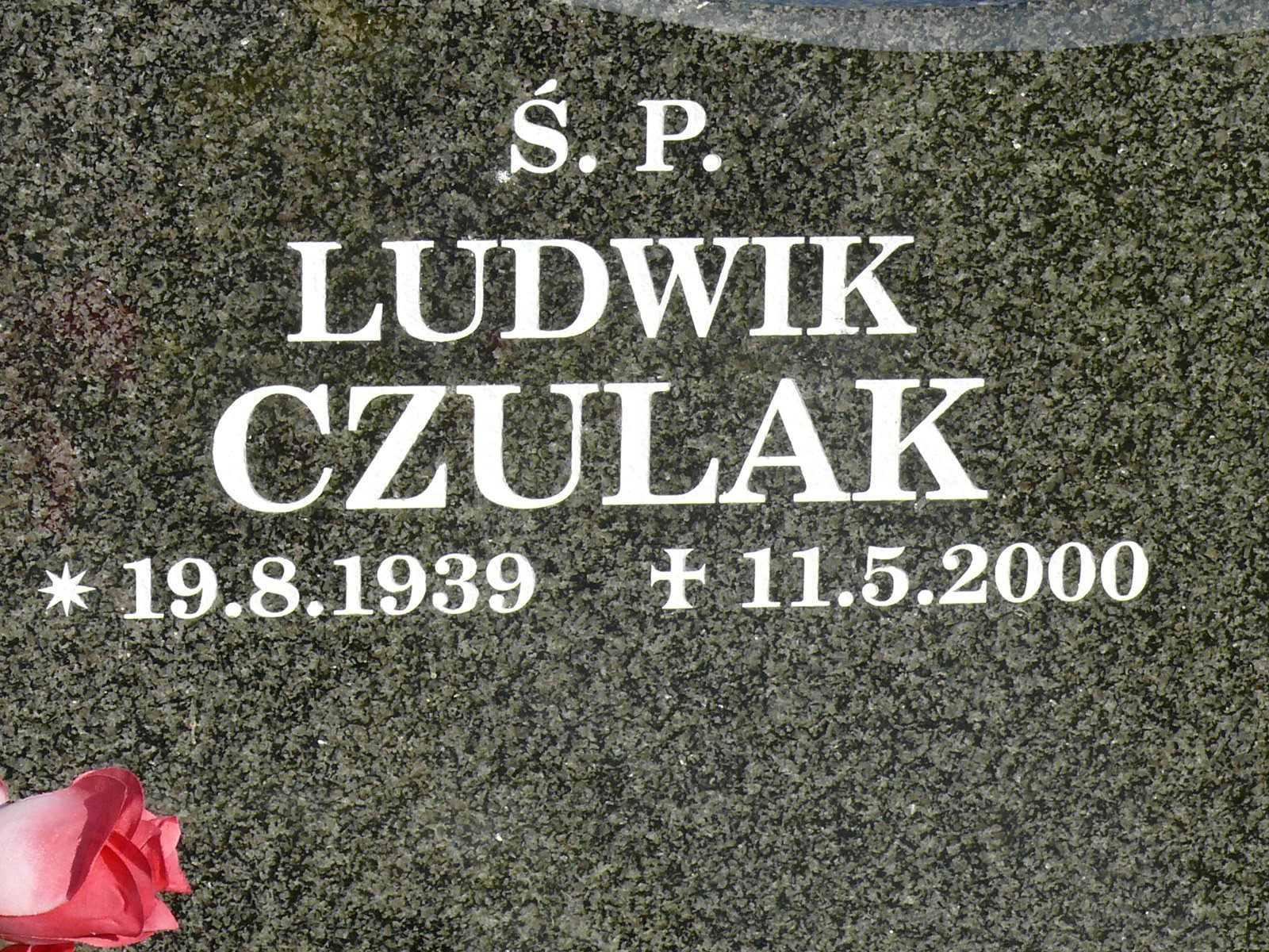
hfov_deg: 13.3
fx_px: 5426
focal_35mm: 148
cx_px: 634
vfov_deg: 10.0
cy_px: 476
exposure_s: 1/400
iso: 100
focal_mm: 17.5
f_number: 5.6
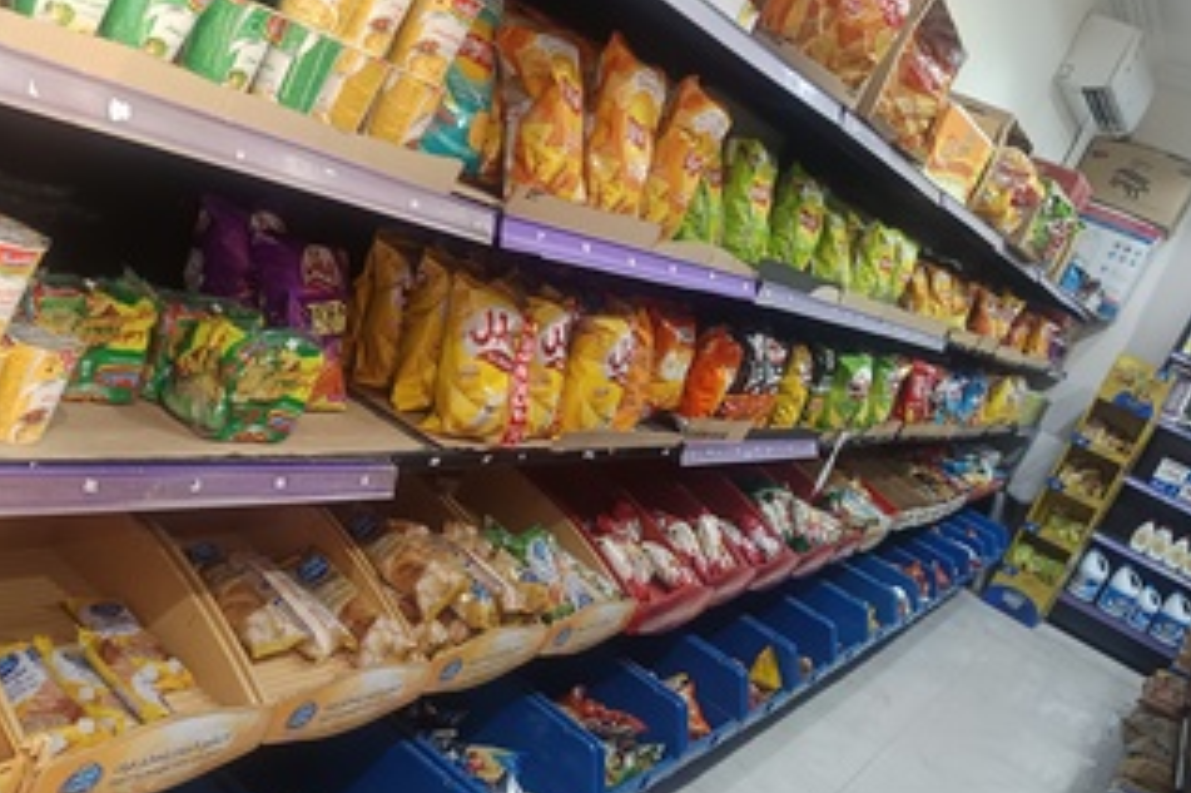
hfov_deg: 52.7
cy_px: 378
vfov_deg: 36.8
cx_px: 464
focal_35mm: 36
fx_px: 1190
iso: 844
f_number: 1.7
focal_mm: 5.31
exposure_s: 1/60
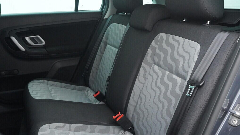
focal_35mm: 38
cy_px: 67
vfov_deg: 31.2
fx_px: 242
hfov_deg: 52.8
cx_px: 121
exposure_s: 1/320
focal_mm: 24
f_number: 5.6
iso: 6400
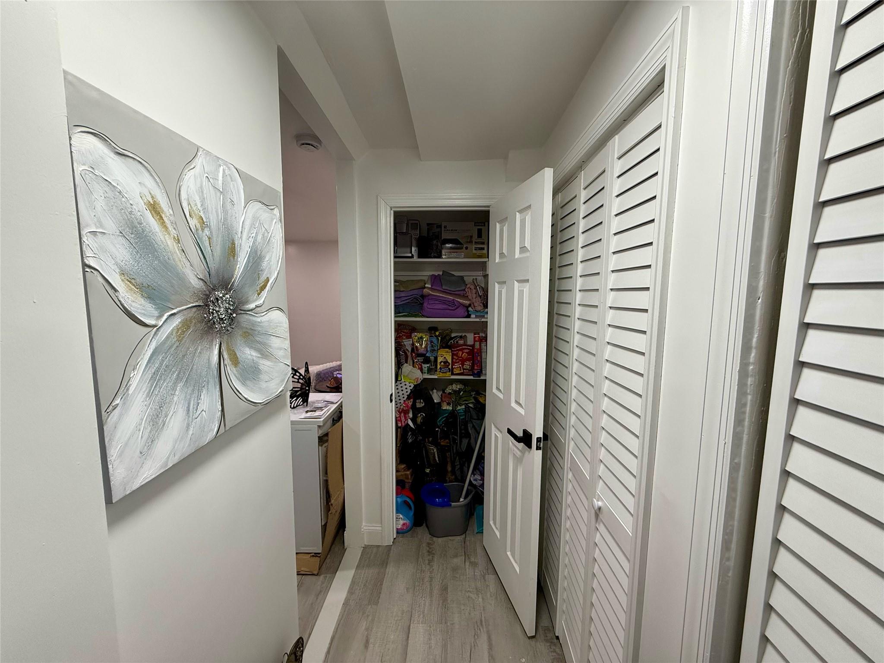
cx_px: 442
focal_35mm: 14
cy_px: 332
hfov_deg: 102.1
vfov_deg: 85.7
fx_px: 358
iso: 160
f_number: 2.2
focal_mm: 2.22
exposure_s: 1/120
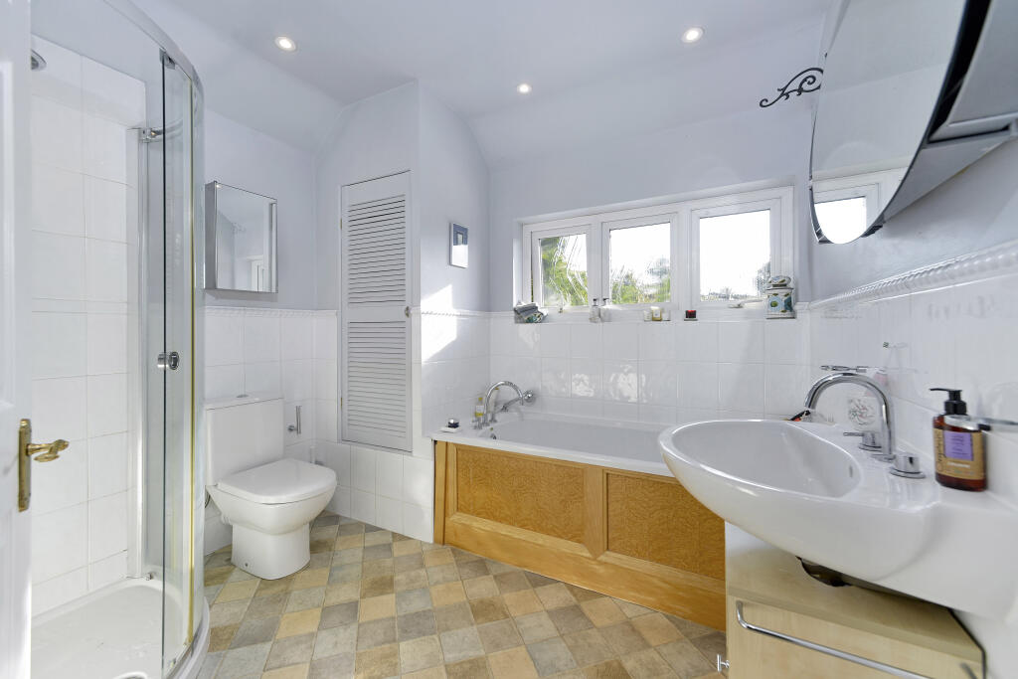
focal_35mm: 14
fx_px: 396
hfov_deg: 104.2
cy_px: 340
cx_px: 509
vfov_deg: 81.2
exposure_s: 1/80
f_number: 7.1
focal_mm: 14
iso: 400
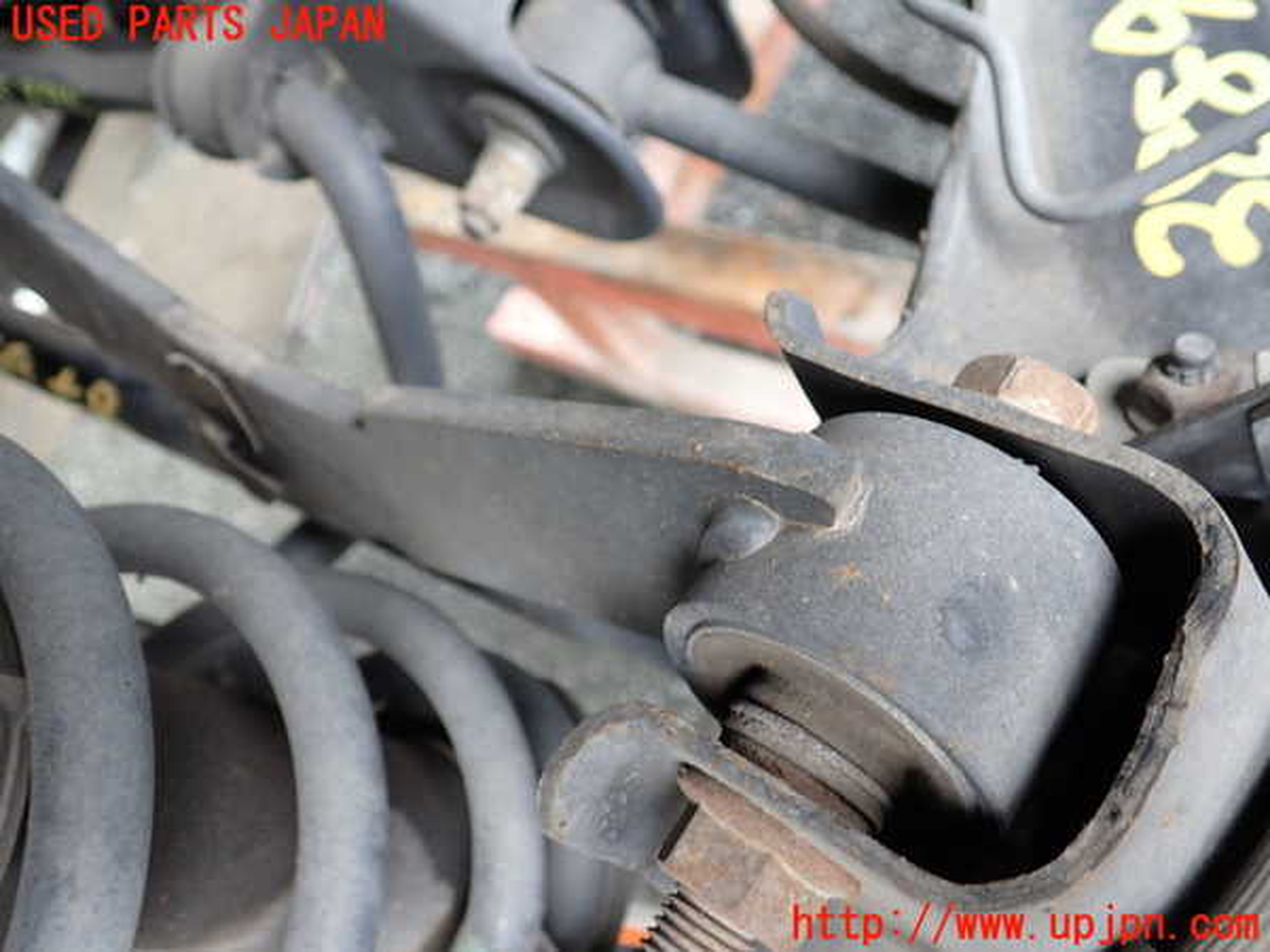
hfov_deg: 60.0
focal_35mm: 30
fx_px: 1101
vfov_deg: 46.8
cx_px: 635
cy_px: 476
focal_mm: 5.4
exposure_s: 1/50
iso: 200
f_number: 2.3
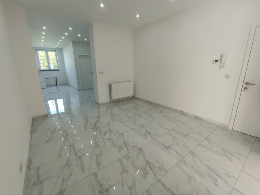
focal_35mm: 16
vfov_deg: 78.1
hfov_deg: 94.5
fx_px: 120
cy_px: 98
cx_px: 130
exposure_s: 1/100
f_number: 2.2
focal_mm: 1.66
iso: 182
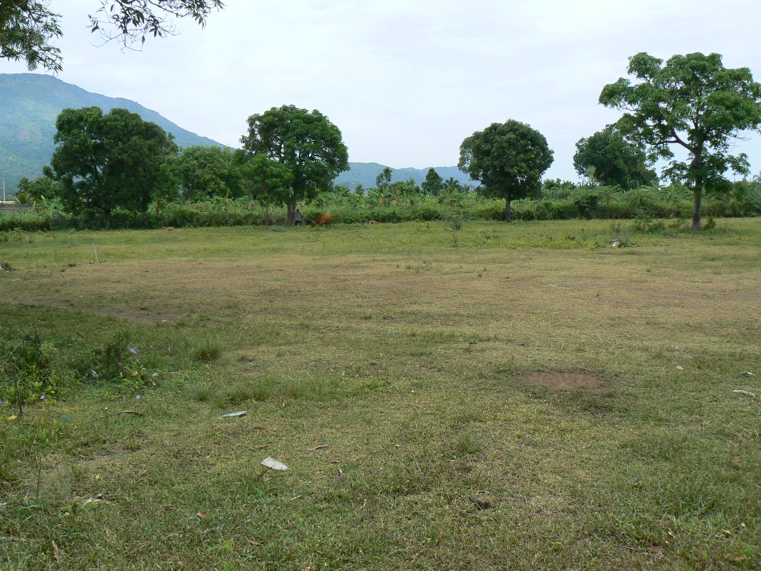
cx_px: 380
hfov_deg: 51.4
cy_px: 286
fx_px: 791
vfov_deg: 39.7
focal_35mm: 36
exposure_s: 1/500
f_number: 6.3
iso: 80
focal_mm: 6
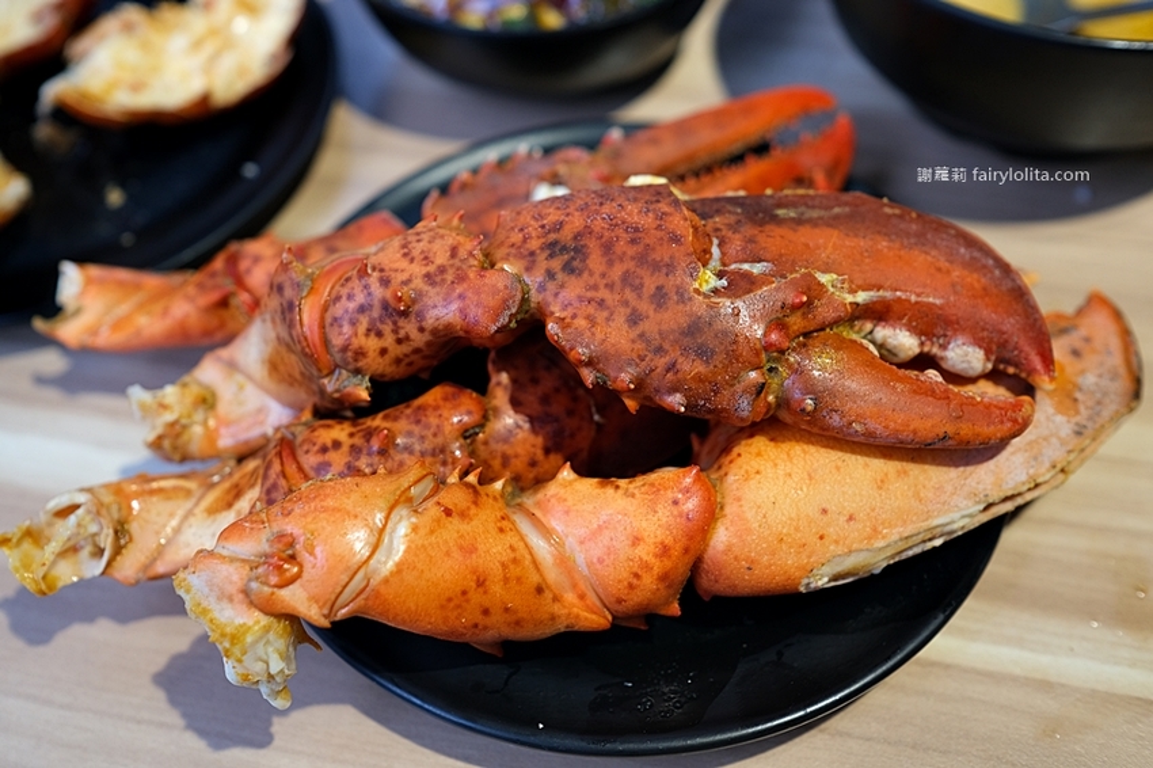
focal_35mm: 35
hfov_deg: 54.5
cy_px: 384
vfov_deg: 37.8
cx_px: 576
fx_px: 1120
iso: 500
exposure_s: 1/38
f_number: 3.2
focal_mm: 23
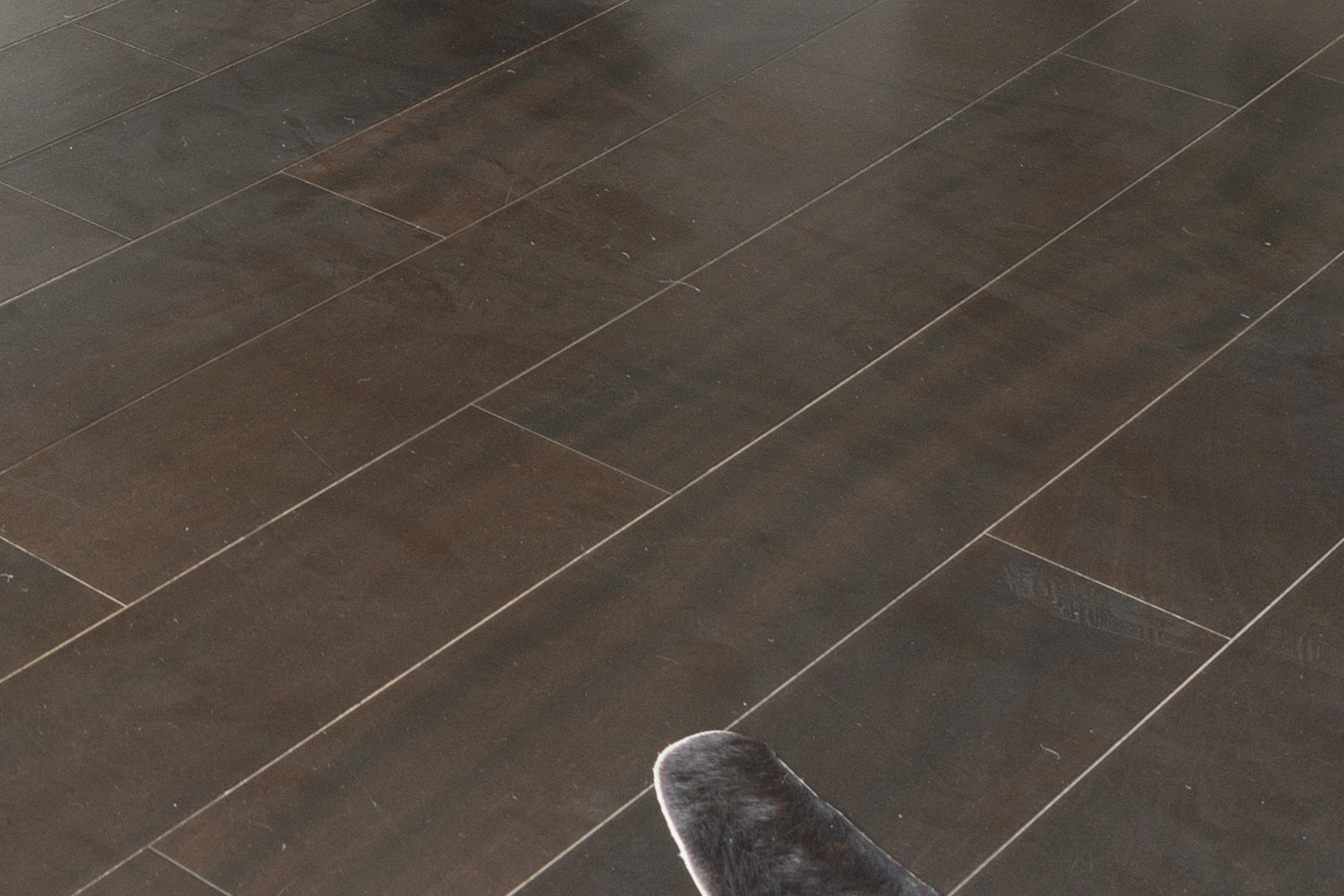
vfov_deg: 12.5
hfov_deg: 19.0
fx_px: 3136
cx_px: -1012
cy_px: -1307
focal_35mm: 84
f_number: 7.1
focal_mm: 16
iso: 320
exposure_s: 1/4
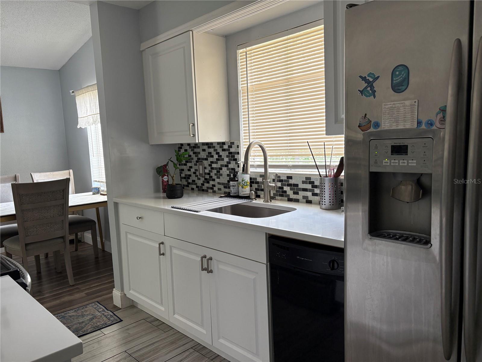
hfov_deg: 67.3
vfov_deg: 53.1
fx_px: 362
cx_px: 241
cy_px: 181
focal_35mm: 26
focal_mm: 5.96
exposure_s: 1/121
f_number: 1.6
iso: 125
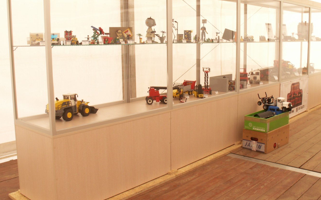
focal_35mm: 38
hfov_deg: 51.5
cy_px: 84
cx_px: 163
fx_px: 332
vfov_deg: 33.5
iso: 50
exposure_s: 1/13
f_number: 8
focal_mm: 5.86
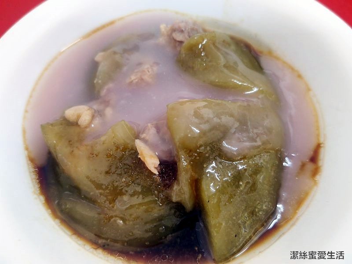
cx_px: 176
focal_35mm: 28
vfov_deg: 49.7
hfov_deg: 63.4
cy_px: 132
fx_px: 285
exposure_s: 1/60
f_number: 1.75
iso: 792
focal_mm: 4.75
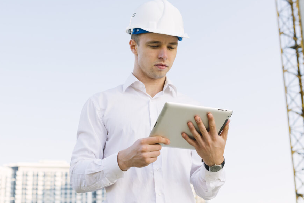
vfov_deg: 20.3
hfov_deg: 29.9
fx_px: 566
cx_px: 110
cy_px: 84
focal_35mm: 67
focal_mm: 50
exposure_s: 1/200
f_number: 4.5
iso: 200
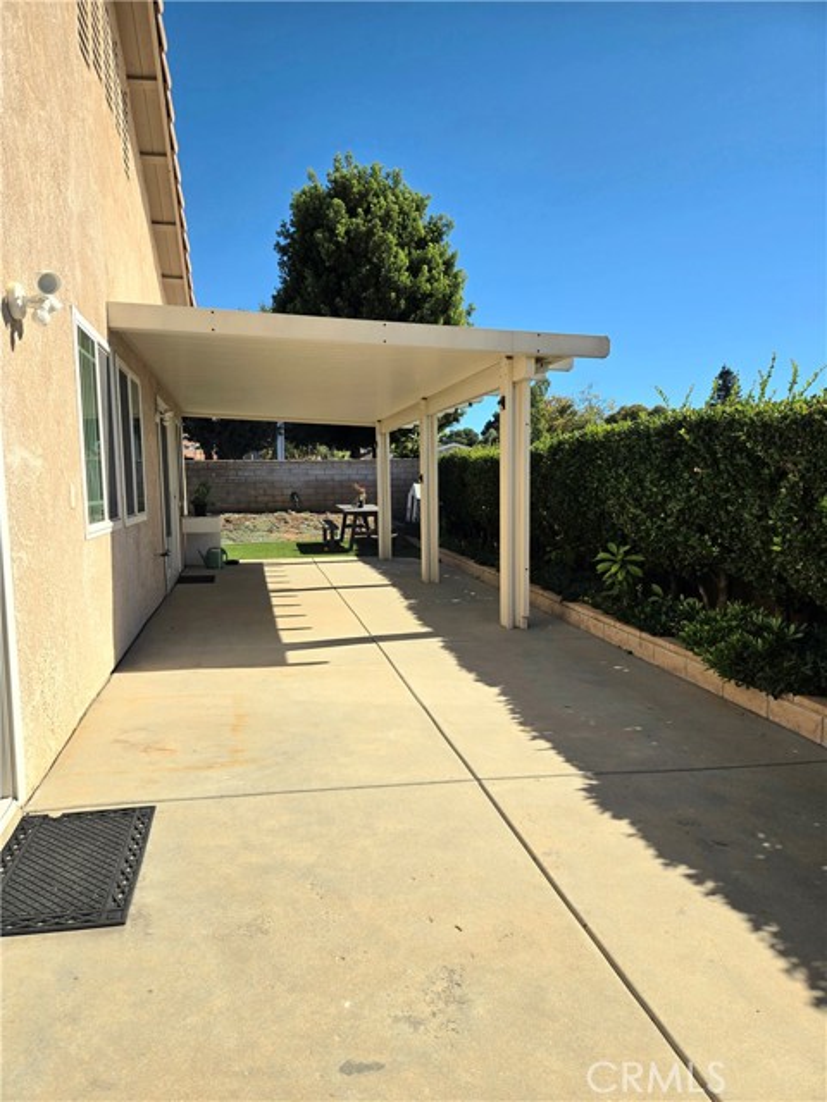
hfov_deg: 58.9
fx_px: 733
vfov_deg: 73.9
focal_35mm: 23
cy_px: 551
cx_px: 414
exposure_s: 1/3333
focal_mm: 5.4
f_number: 1.8
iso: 25
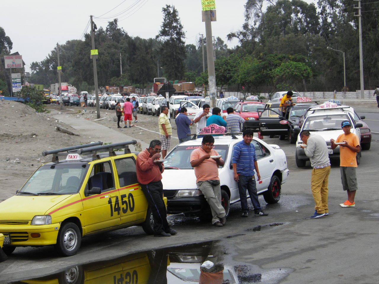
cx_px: 190
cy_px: 142
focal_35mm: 100
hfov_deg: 19.6
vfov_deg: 14.8
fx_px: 1095
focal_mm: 17.1
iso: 50
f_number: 5.6
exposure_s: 1/160
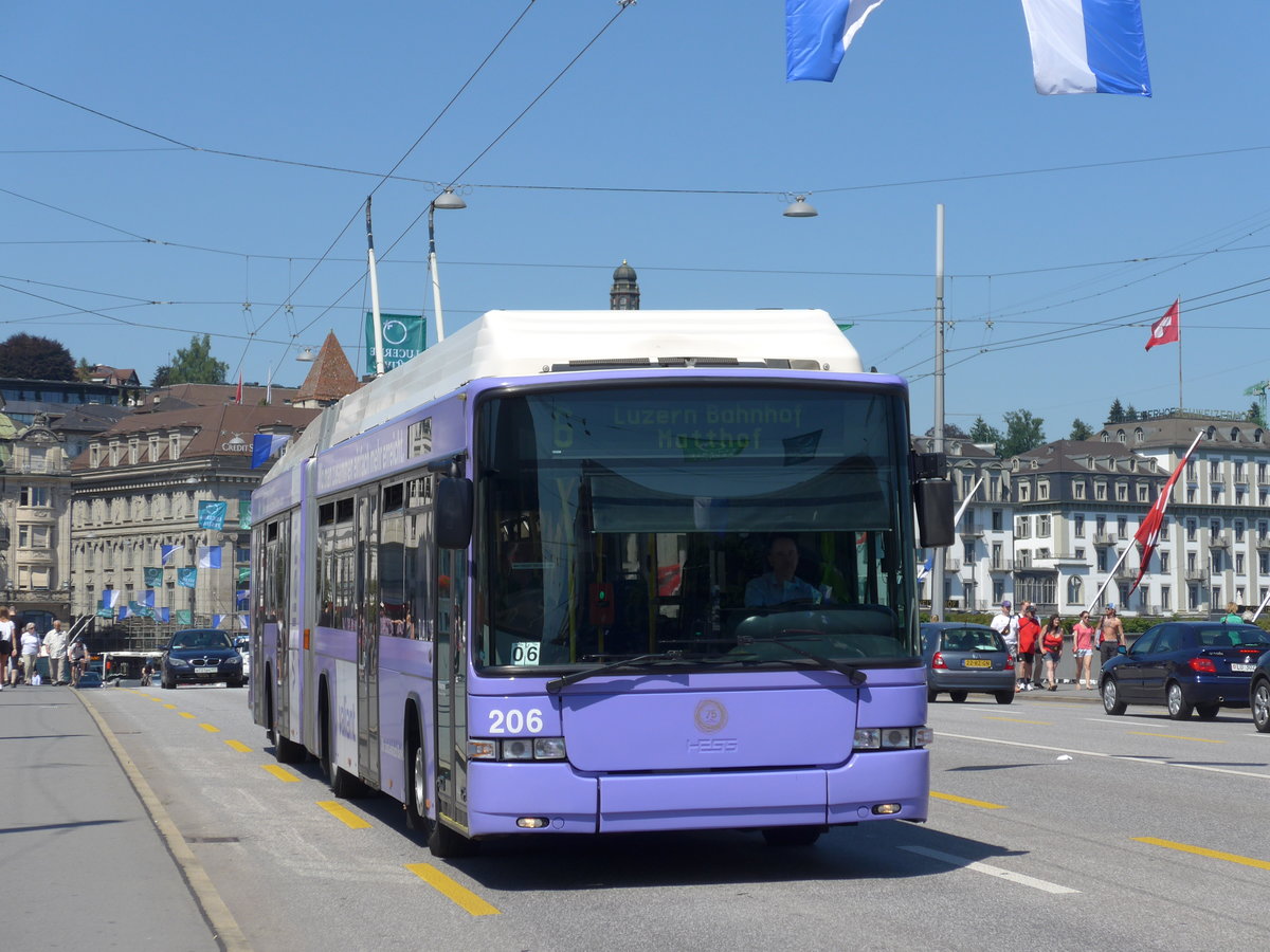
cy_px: 476
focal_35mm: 90
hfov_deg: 21.8
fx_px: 3302
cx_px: 635
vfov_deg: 16.4
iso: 80
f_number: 4.6
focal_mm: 18
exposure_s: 1/640
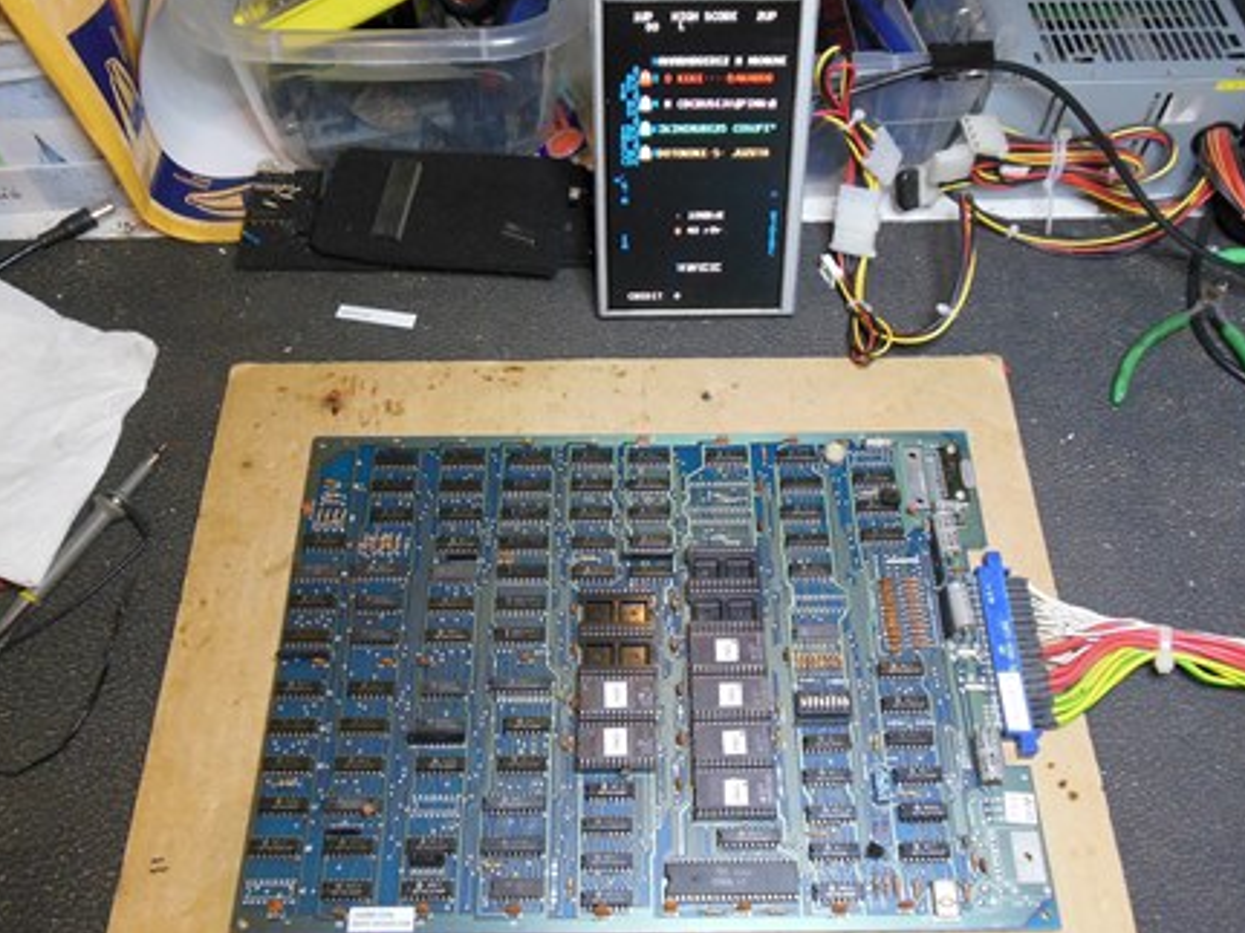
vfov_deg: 53.0
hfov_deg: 67.3
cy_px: 462
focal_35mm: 26
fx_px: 935
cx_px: 612
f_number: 3.2
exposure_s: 1/20
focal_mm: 4.5
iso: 400
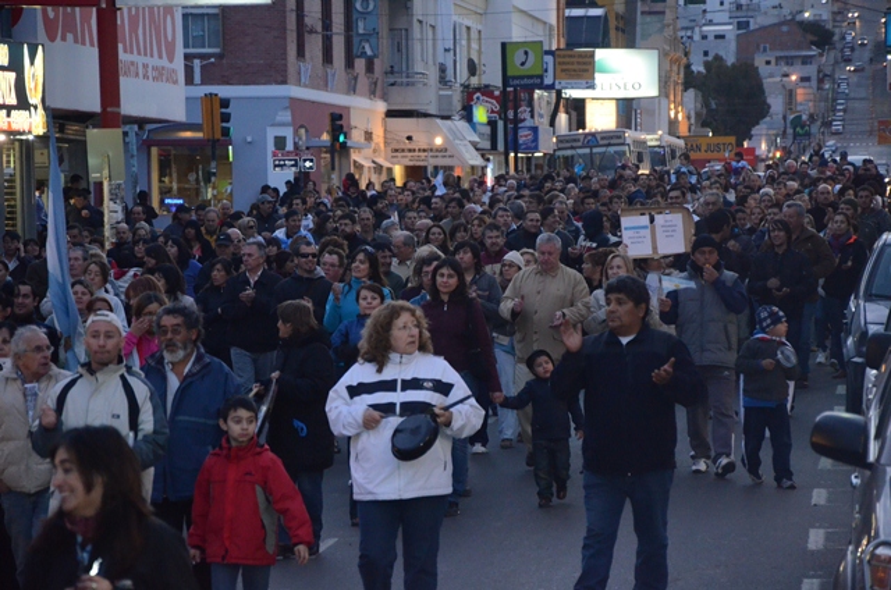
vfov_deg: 8.7
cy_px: 295
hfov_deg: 13.1
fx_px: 3890
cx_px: 446
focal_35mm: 158
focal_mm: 105
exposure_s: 1/60
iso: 4000
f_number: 5.6
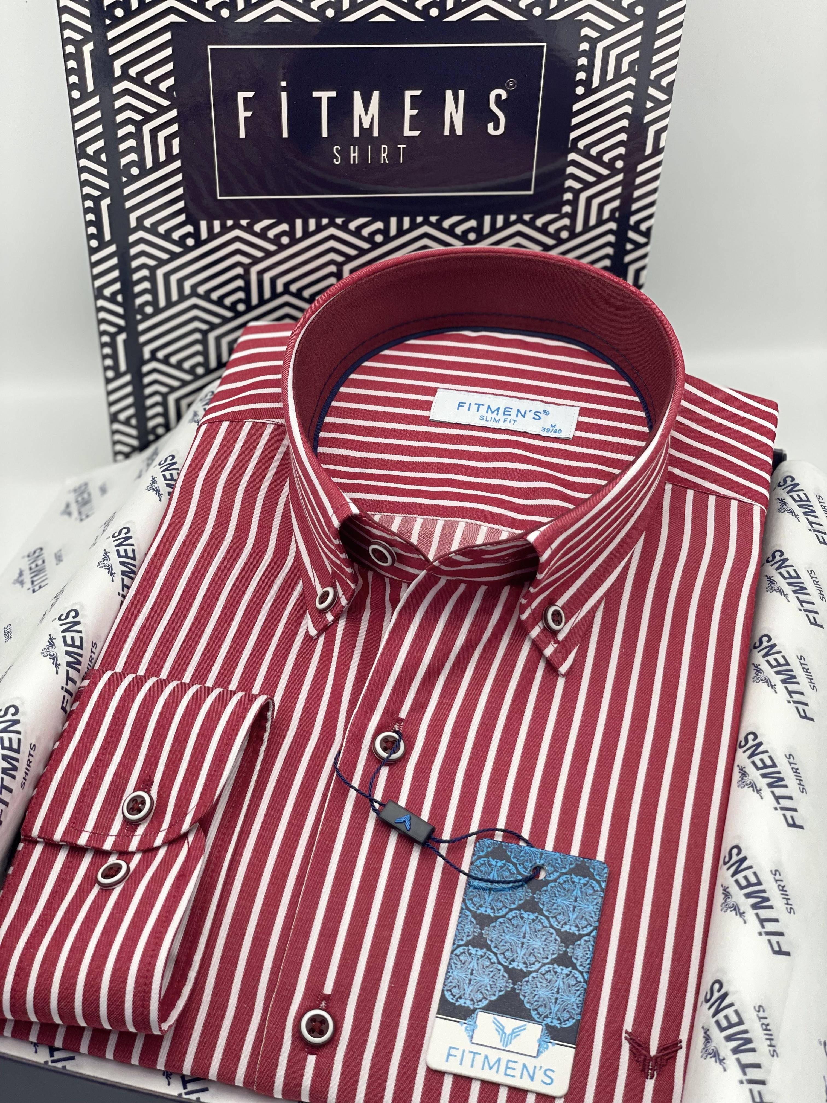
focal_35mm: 52
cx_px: 414
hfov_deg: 28.0
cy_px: 552
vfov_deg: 36.8
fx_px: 1656
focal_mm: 6
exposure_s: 1/122
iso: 40
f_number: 2
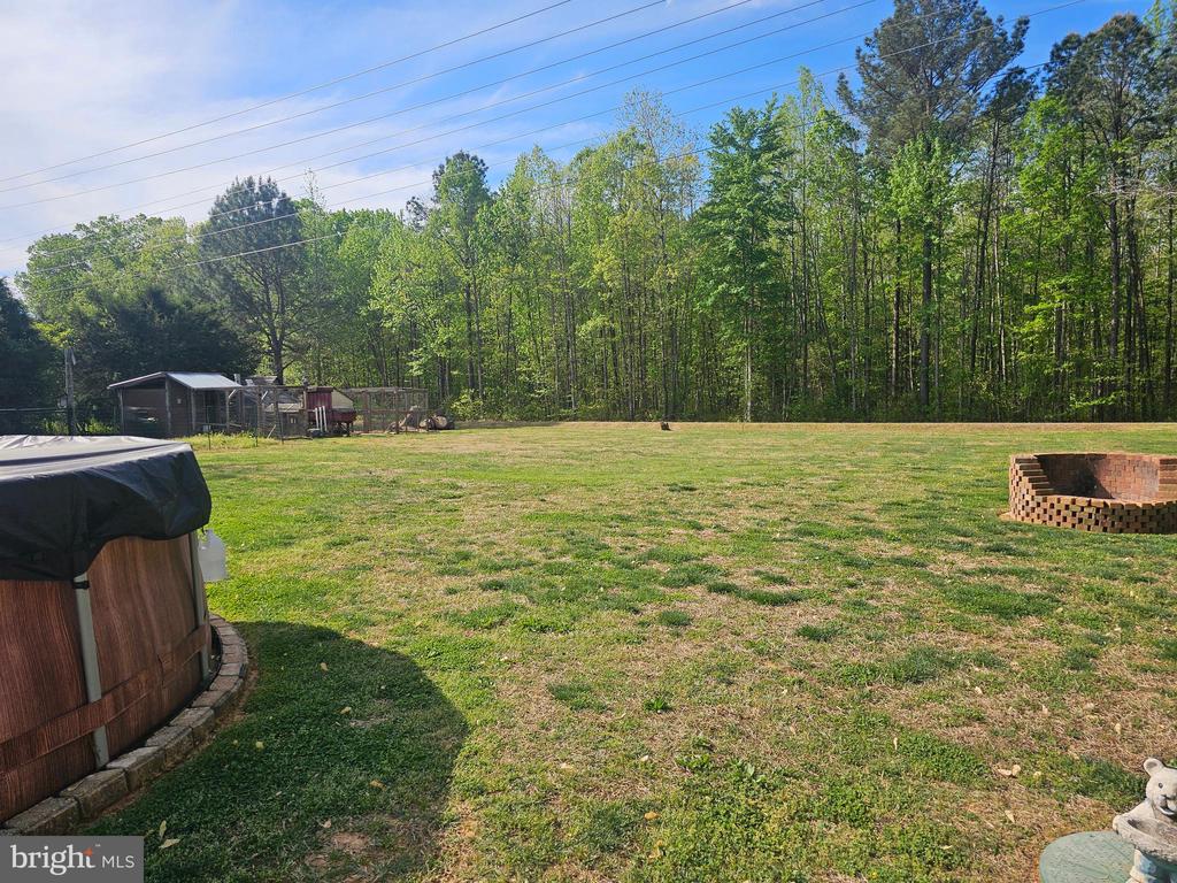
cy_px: 442
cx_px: 588
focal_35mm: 23
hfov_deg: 73.9
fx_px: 782
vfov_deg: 58.9
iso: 10
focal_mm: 6.3
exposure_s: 1/606
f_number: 1.7
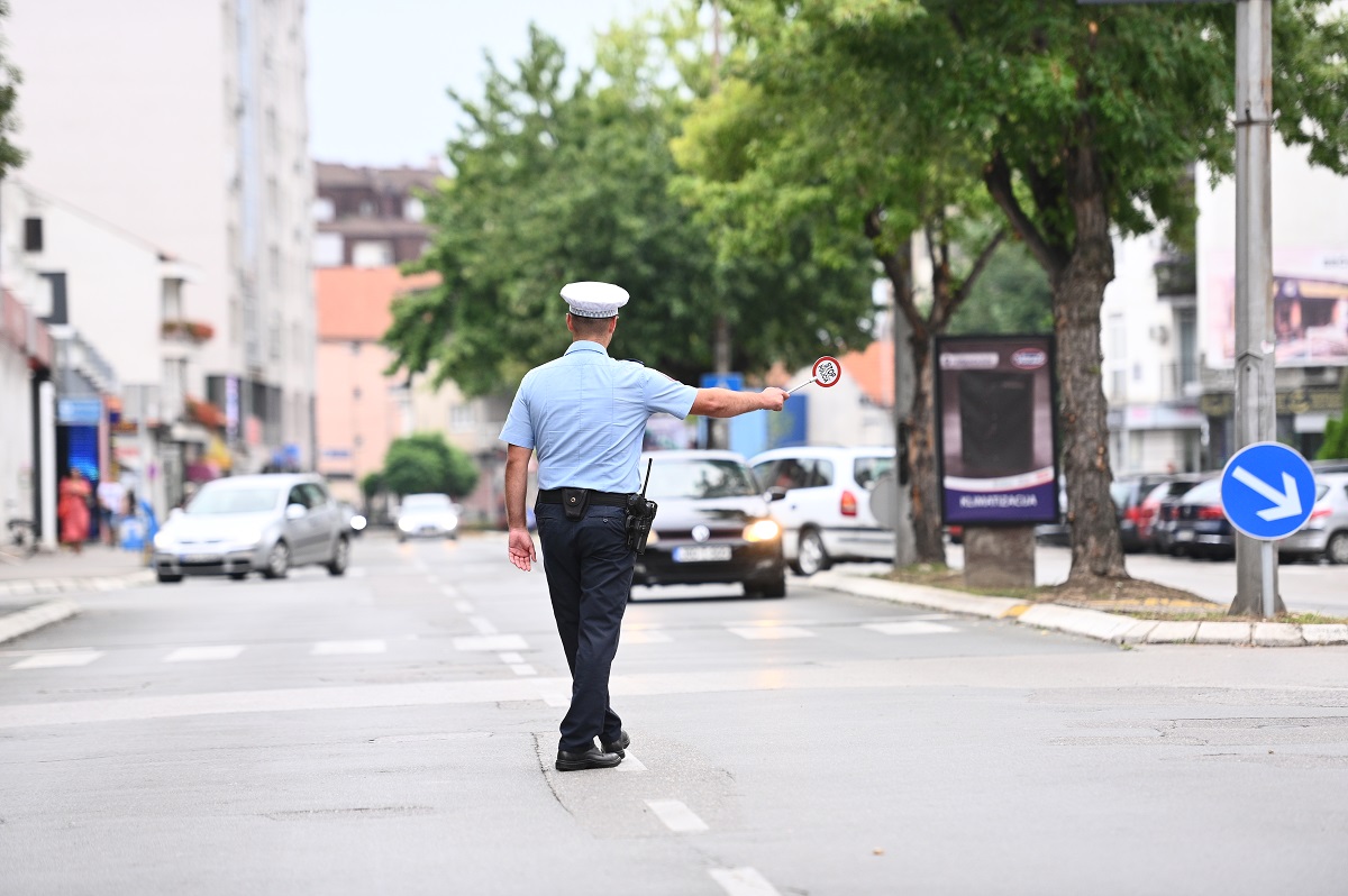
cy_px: 448
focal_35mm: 150
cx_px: 674
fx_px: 5612
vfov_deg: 9.1
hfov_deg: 13.7
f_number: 2.8
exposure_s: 1/640
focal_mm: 150
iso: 800
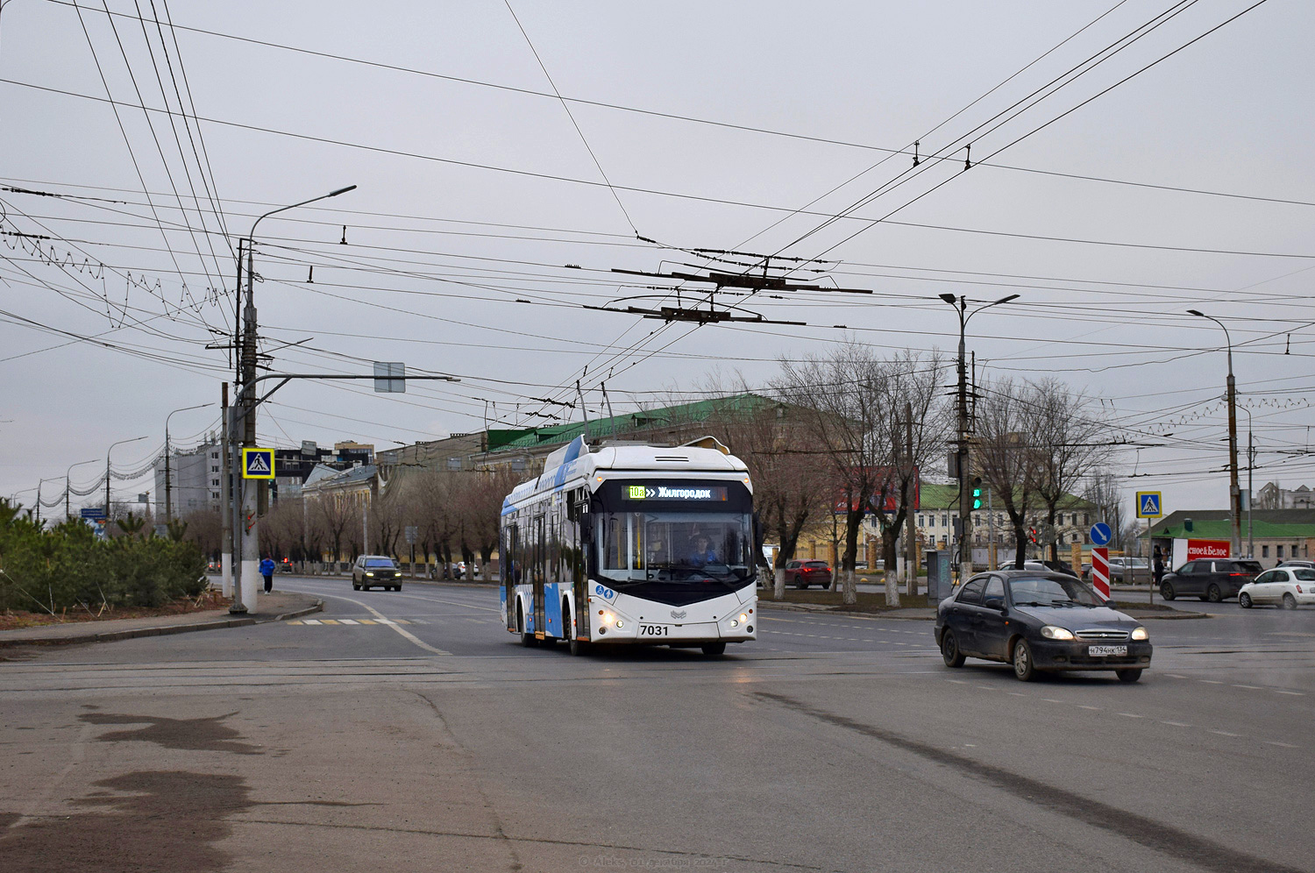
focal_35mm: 45
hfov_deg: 43.7
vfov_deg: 29.8
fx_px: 1642
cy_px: 436
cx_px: 658
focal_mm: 30
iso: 400
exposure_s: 1/320
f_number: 6.3
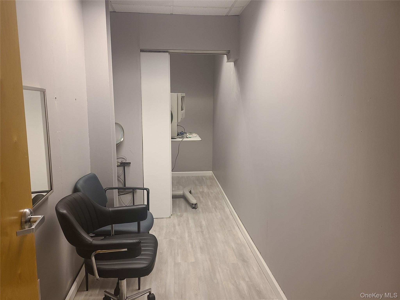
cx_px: 200
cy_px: 150
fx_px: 300
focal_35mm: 26
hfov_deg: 67.3
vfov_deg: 53.1
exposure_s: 1/60
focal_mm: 5.4
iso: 100
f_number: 1.8
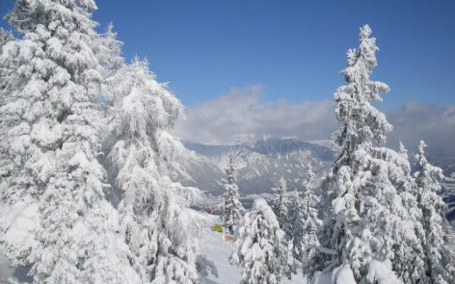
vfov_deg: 31.2
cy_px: 142
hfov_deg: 48.2
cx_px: 230
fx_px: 508
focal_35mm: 41
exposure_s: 1/750
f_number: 8.4
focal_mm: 6.3
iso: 80
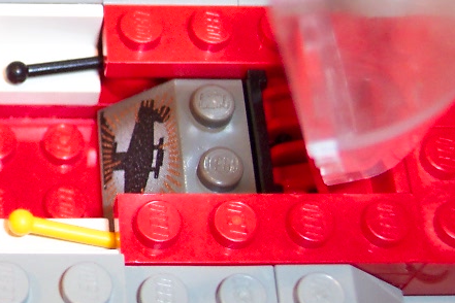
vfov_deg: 14.7
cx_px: -9
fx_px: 1175
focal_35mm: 93
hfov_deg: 21.1
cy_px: 91
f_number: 2.8
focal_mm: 8
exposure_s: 1/30
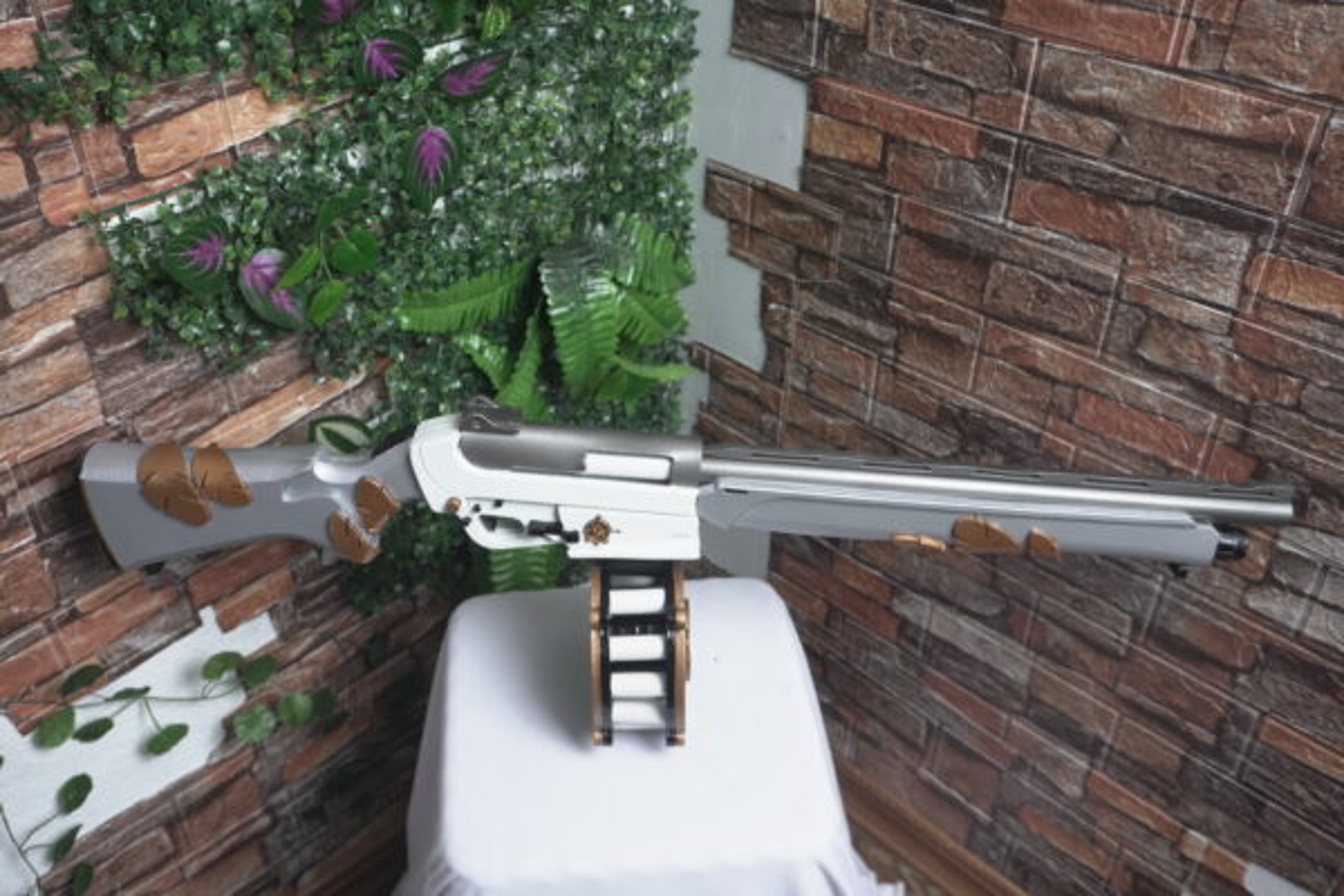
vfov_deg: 40.0
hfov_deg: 57.2
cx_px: 672
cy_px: 448
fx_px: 1232
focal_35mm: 33
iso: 500
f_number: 4.5
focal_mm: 22
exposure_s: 1/50
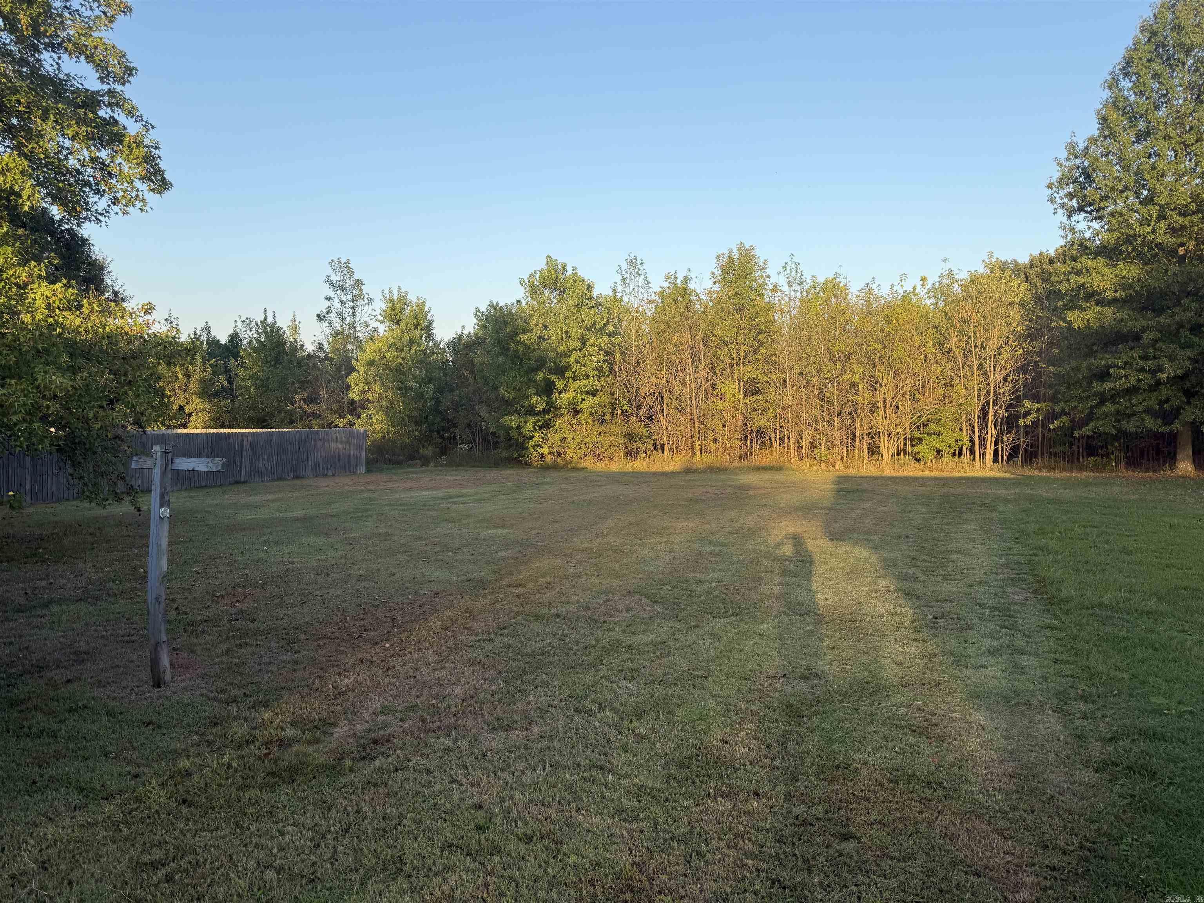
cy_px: 452
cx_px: 602
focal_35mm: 24
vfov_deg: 56.8
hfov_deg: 71.6
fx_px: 835
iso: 80
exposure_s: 1/1292
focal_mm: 6.76
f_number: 1.78
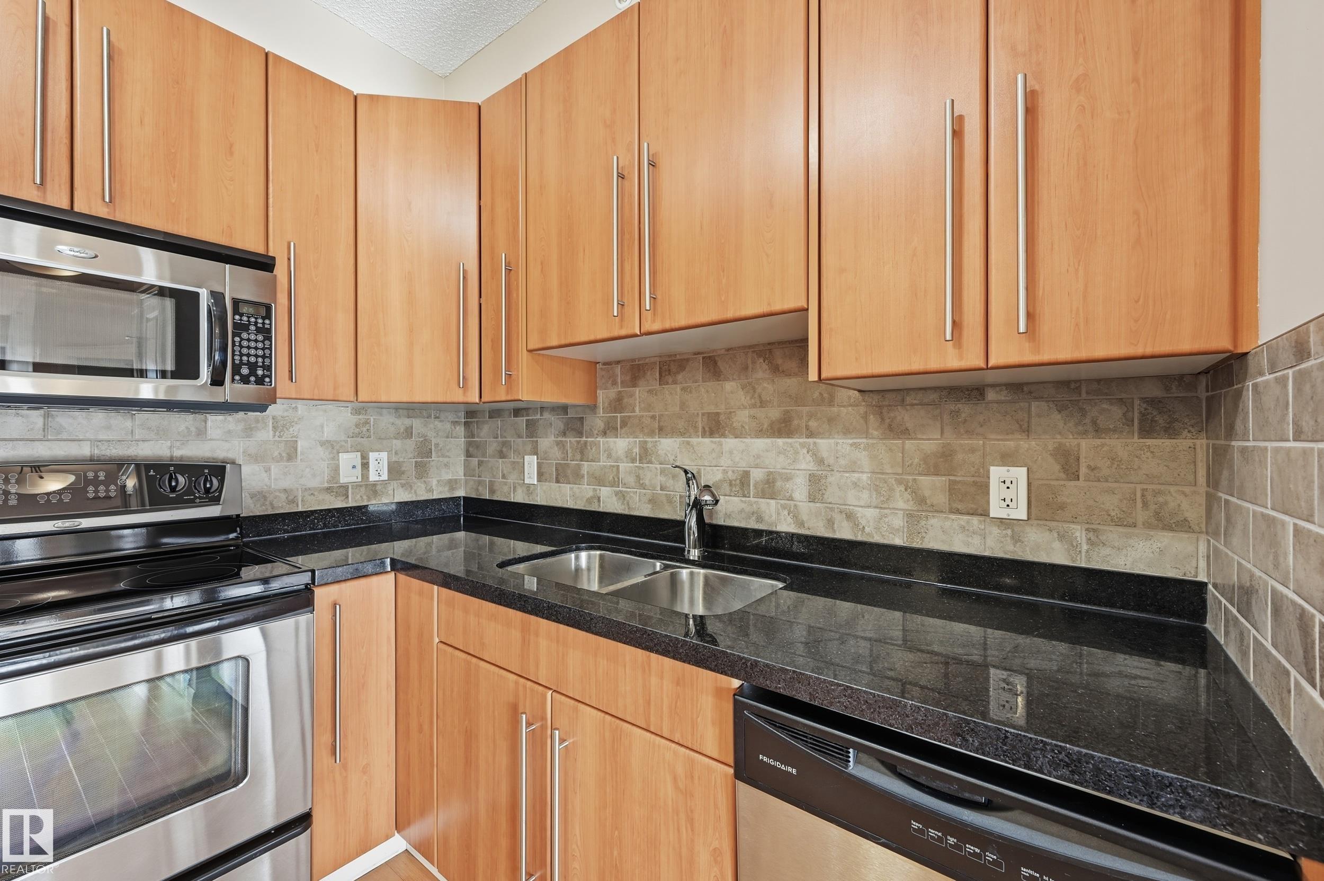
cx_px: 662
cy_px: 440
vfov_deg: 81.1
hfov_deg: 104.3
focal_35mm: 14
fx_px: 515
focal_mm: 14
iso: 100
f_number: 8
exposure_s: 1/4
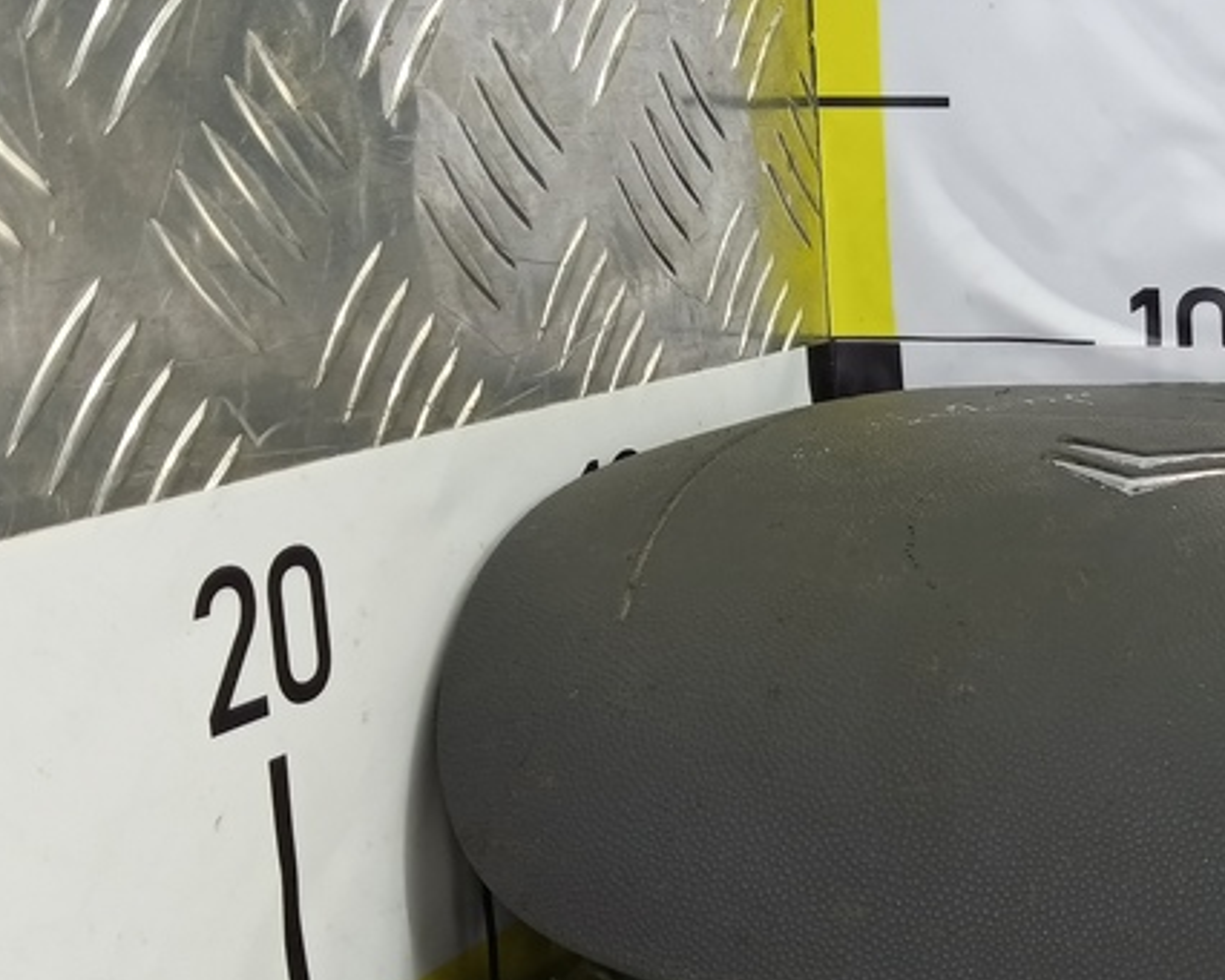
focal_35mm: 54
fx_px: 1958
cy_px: 724
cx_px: 1110
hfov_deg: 32.9
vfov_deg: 27.8
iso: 177
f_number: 1.6
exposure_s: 1/50
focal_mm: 4.11
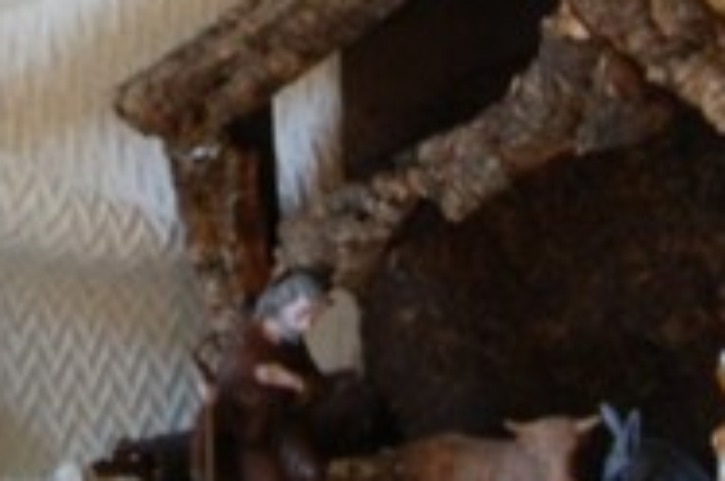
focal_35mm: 167
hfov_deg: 12.2
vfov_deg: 8.2
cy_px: 12
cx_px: 19
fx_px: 3357
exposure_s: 1/10
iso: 800
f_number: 4.2
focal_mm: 26
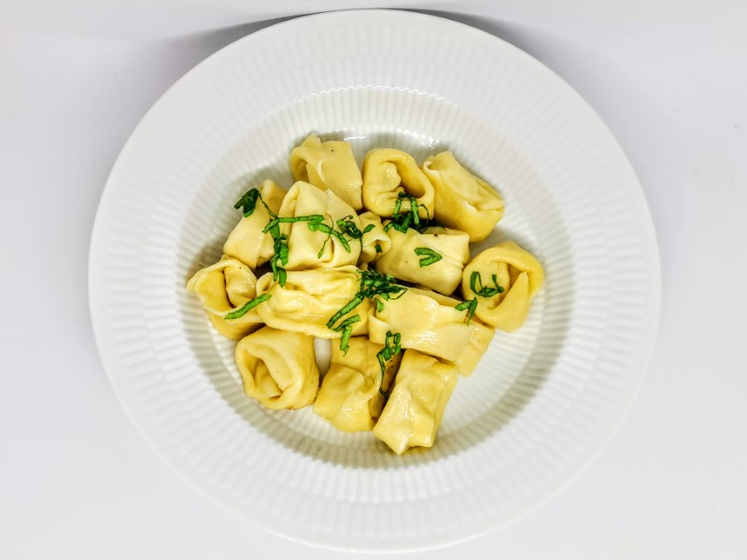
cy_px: 280
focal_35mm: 44
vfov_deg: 32.9
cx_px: 374
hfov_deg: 42.9
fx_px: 950
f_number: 1.6
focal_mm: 5.56
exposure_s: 1/100
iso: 100
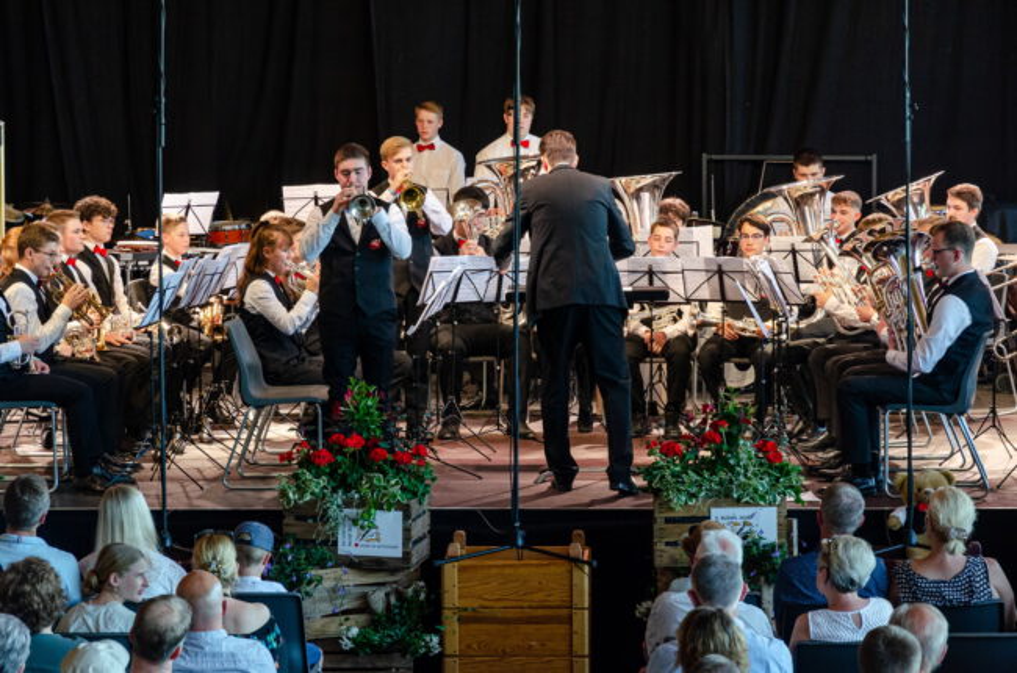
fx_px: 3382
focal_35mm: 120
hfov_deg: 17.1
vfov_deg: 11.4
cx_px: 508
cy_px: 336
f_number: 5
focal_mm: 80
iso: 800
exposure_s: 1/100
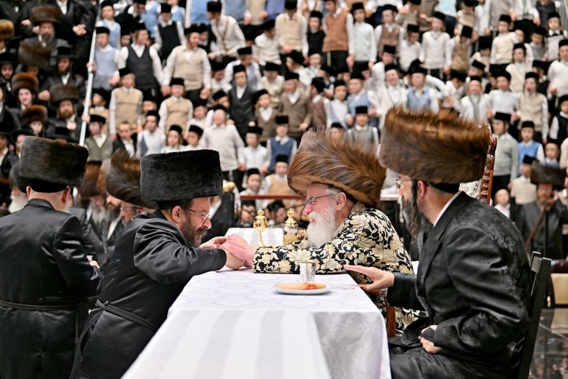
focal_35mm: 70
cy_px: 190
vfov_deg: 19.5
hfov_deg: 28.8
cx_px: 284
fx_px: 1105
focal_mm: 70
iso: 200
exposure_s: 1/250
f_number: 2.8
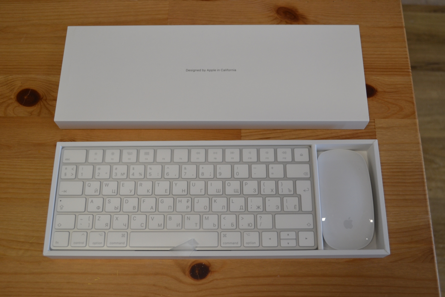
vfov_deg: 34.2
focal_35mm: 39
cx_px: 222
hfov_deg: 49.5
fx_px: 482
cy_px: 148
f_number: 4.2
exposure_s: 1/80
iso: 400
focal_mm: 26
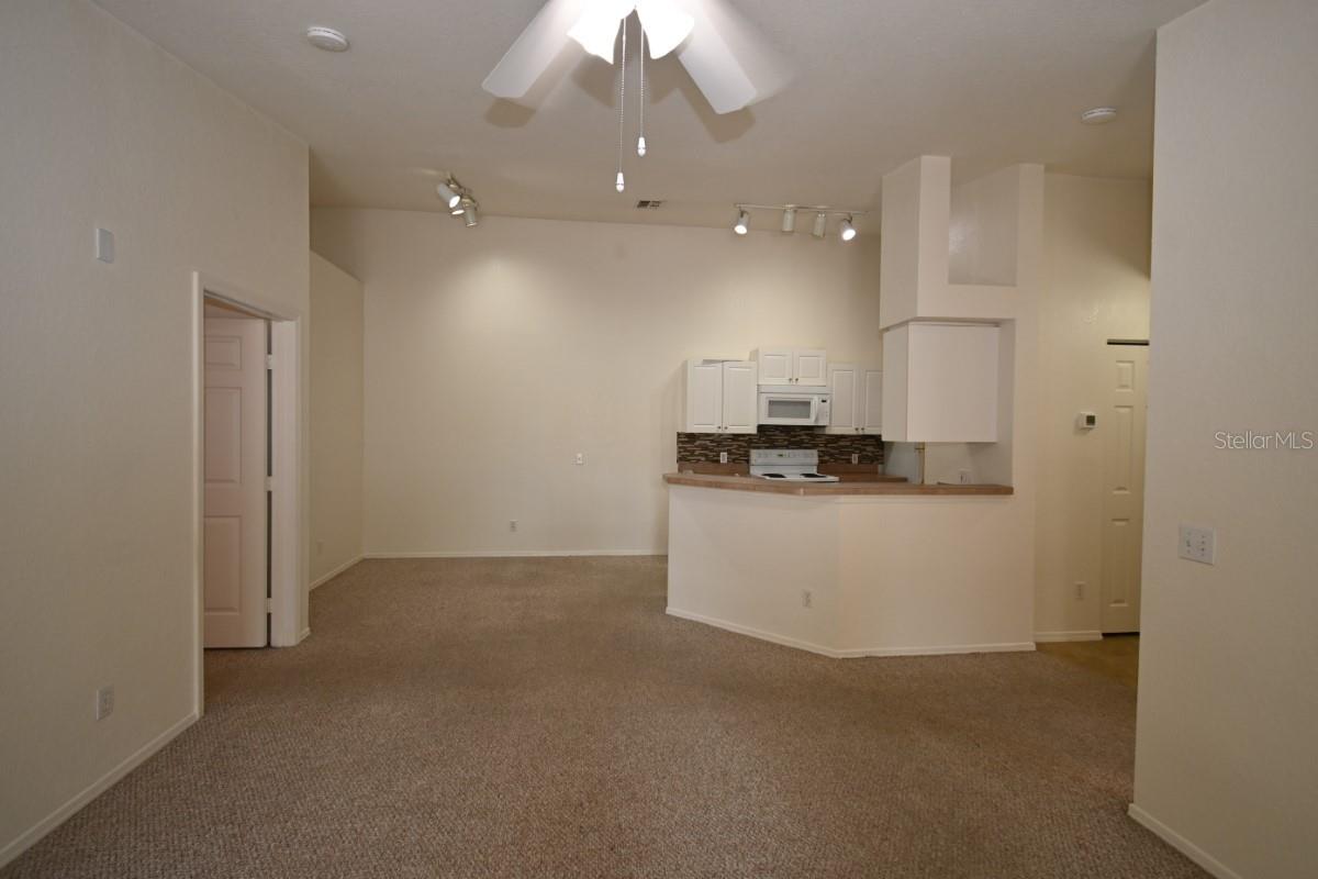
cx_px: 659
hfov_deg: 100.4
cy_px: 440
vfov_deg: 77.3
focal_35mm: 15
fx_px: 549
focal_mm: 10
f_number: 4.5
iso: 400
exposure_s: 1/60
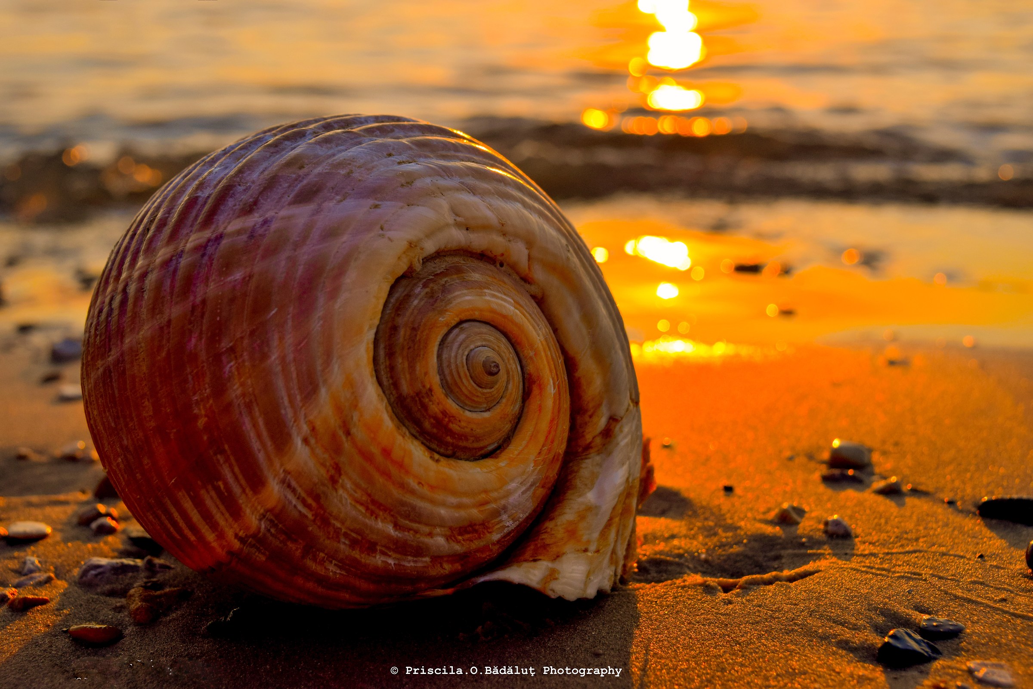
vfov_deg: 25.8
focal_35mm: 52
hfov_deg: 37.9
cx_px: 516
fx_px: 1506
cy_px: 344
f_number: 8
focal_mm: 35
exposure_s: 1/800
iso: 400
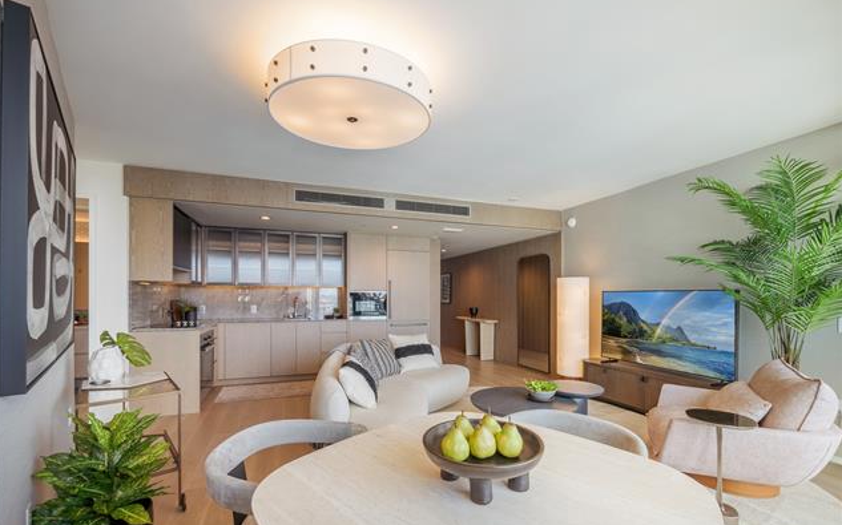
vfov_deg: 74.6
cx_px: 418
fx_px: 344
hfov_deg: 101.5
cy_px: 286
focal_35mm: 15
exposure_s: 1/320
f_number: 4
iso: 200
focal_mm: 7
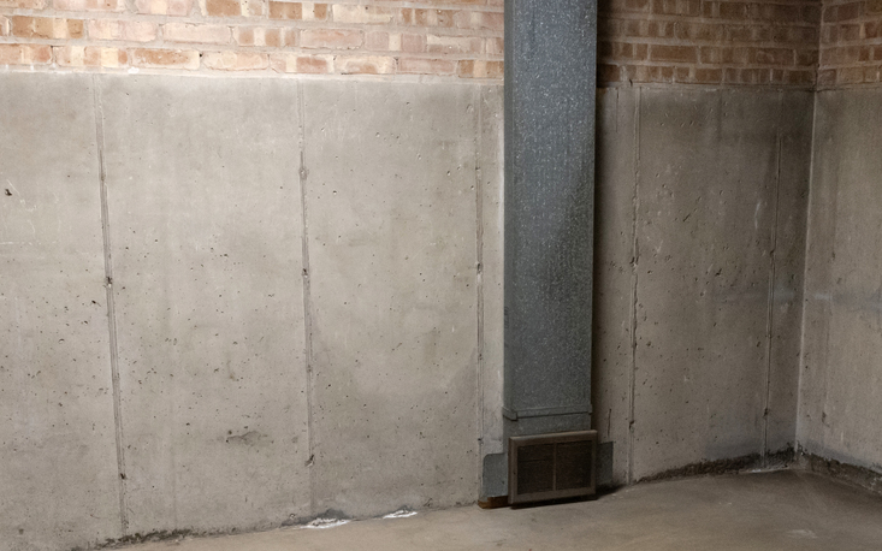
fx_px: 1298
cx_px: 504
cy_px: 458
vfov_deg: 23.5
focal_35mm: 54
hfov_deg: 37.5
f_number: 8
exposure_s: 1/60
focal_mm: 24
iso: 2500
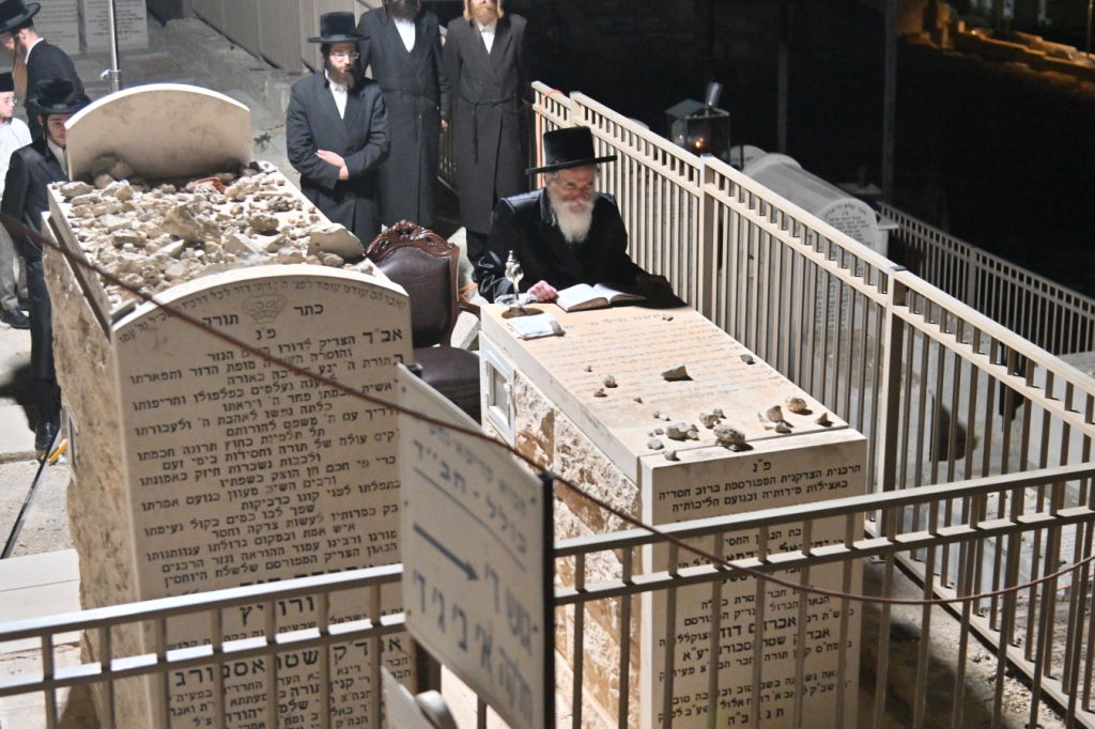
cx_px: 548
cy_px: 364
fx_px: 2189
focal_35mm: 72
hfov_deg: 28.1
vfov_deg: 18.9
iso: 2000
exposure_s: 1/125
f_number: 4
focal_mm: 48
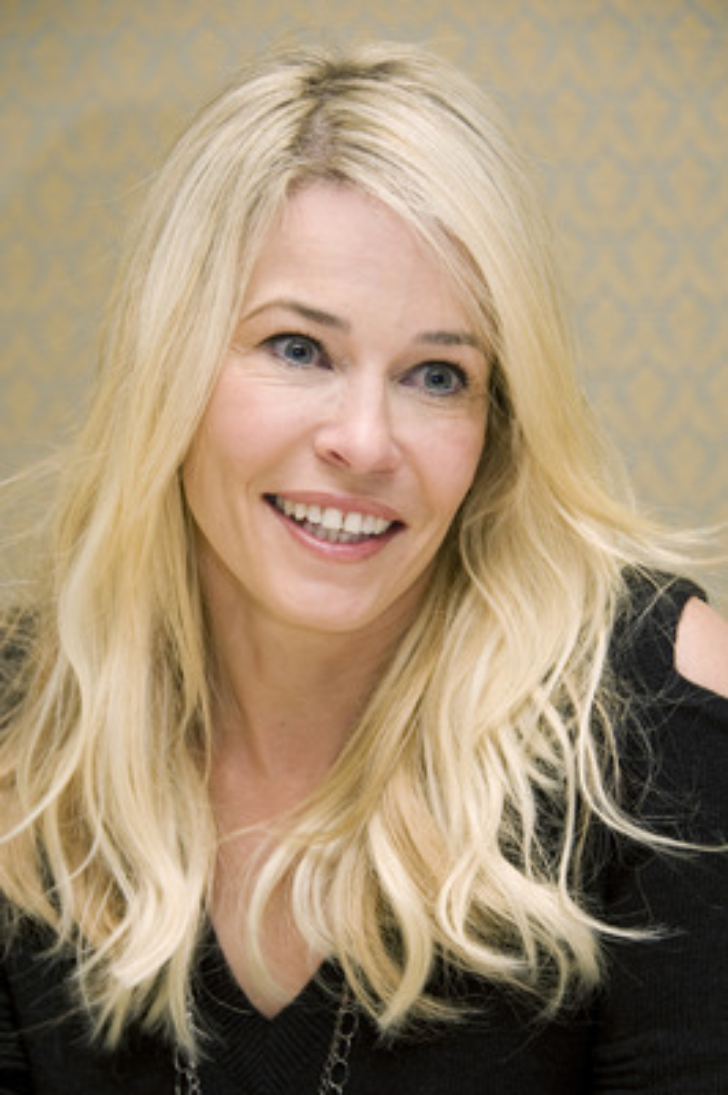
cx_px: 364
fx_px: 4102
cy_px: 548
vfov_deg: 15.2
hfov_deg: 10.1
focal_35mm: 135
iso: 500
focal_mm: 135
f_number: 6.3
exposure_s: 1/60
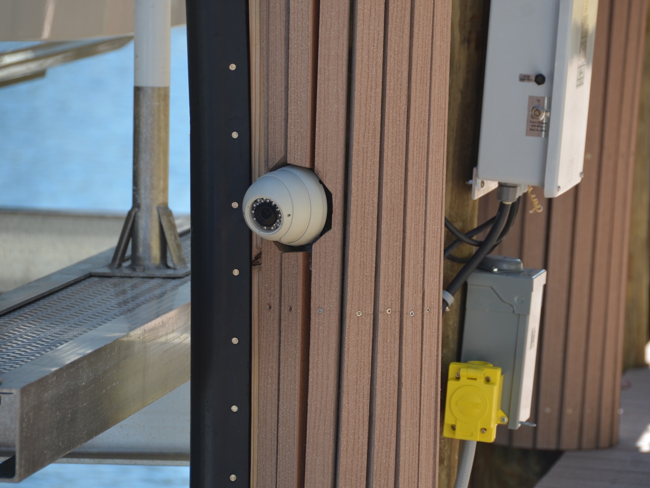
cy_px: 244
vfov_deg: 4.5
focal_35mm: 327
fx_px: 6141
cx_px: 363
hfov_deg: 6.1
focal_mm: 200
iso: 250
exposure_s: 1/500
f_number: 5.6
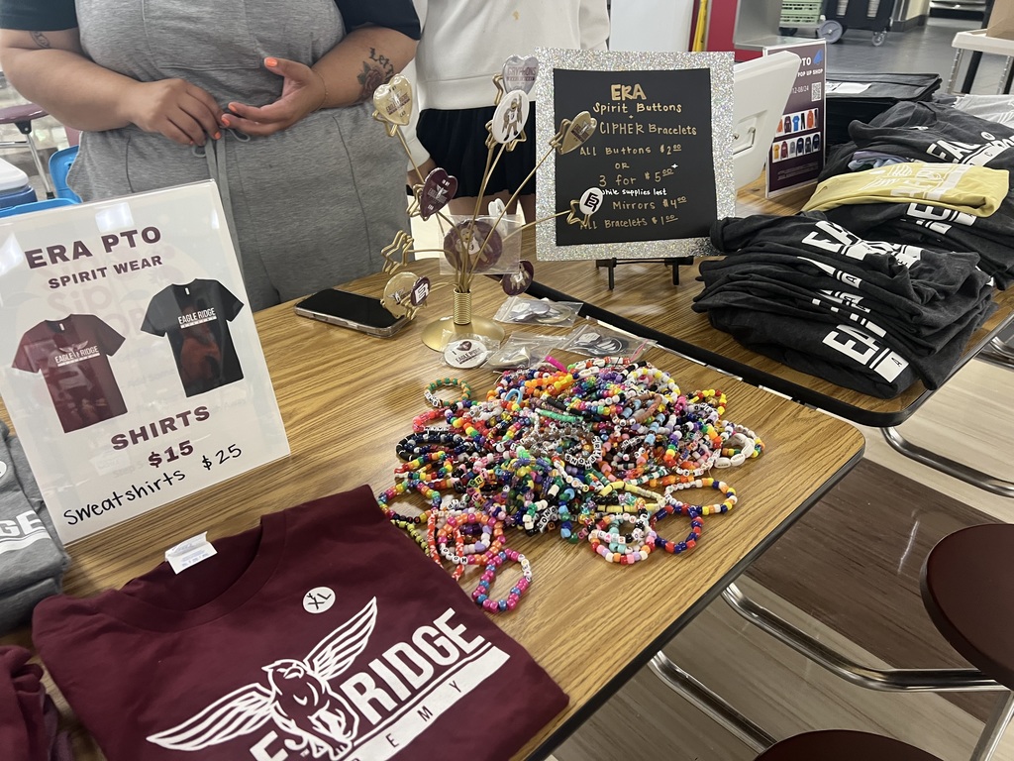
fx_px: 762
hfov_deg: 67.3
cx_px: 507
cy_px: 380
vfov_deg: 53.1
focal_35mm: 26
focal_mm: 5.7
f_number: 1.5
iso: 160
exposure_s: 1/60
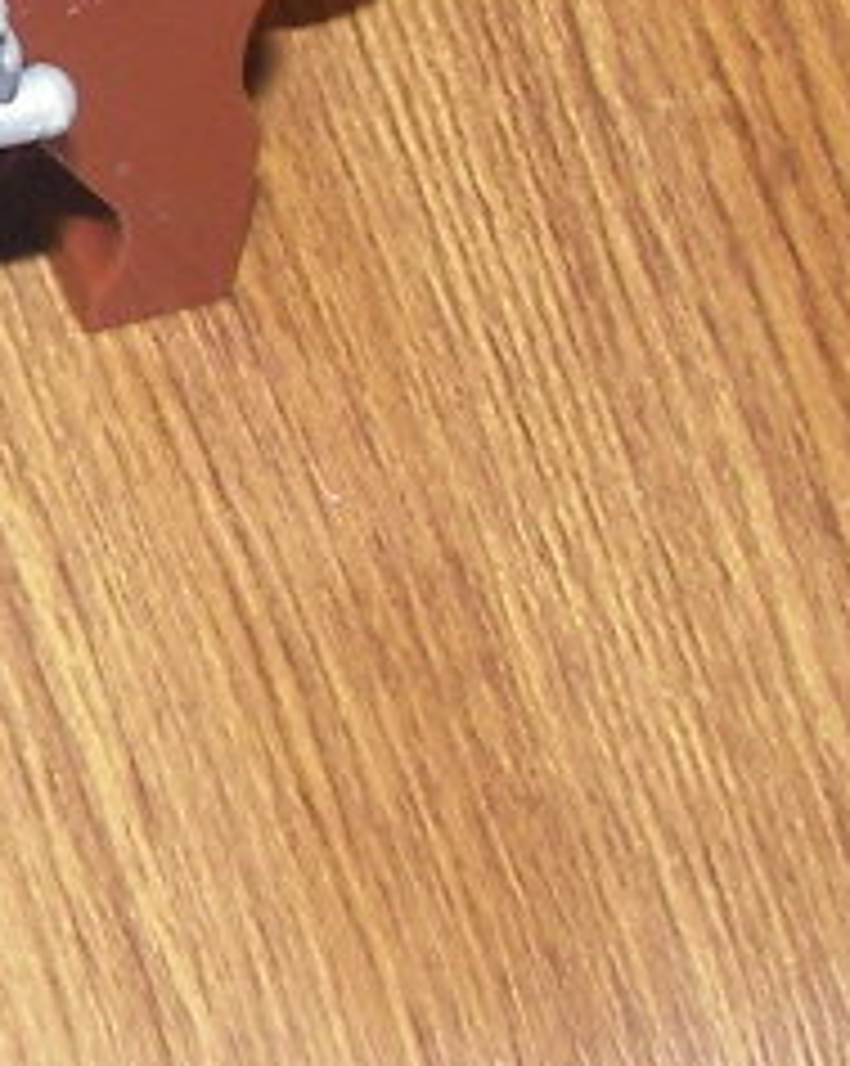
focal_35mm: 190
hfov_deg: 8.0
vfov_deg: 10.1
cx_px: -436
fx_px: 5986
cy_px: 54
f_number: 2.8
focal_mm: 6
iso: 100
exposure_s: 1/30
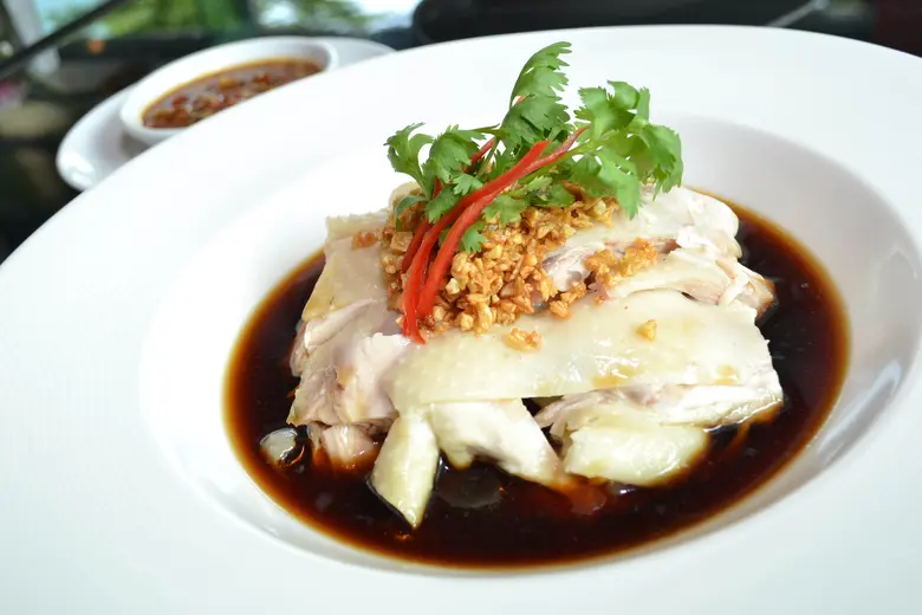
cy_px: 308
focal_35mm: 36
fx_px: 922
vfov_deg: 36.9
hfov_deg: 53.1
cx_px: 461
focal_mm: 24
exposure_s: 1/60
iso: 400
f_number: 7.1
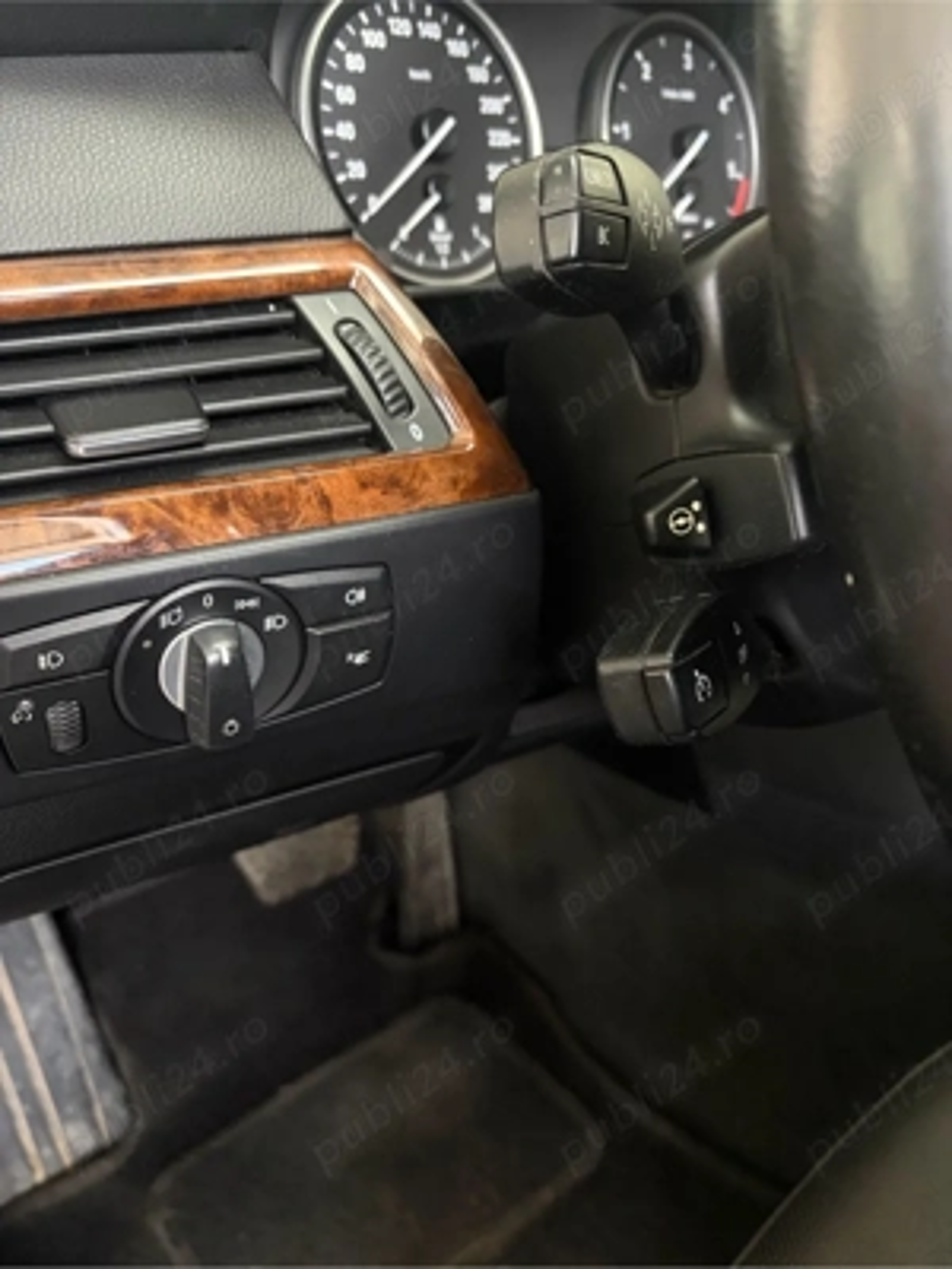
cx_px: 476
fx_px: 953
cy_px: 634
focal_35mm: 26
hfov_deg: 53.1
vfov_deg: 67.3
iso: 320
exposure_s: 1/60
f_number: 1.6
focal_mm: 5.96
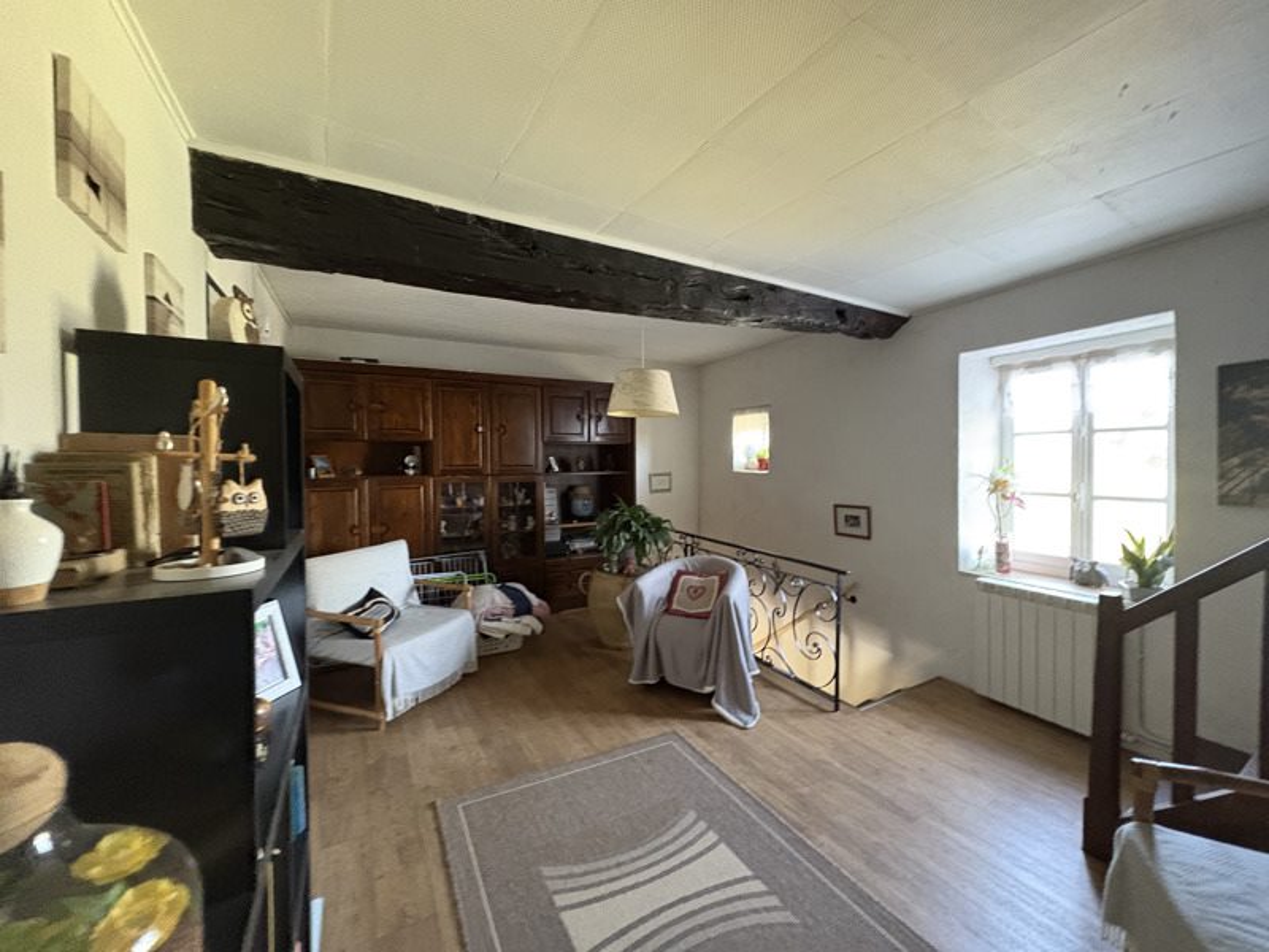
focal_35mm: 14
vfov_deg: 85.7
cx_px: 634
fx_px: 513
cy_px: 476
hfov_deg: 102.1
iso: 1000
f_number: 2.2
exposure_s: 1/55
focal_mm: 2.22
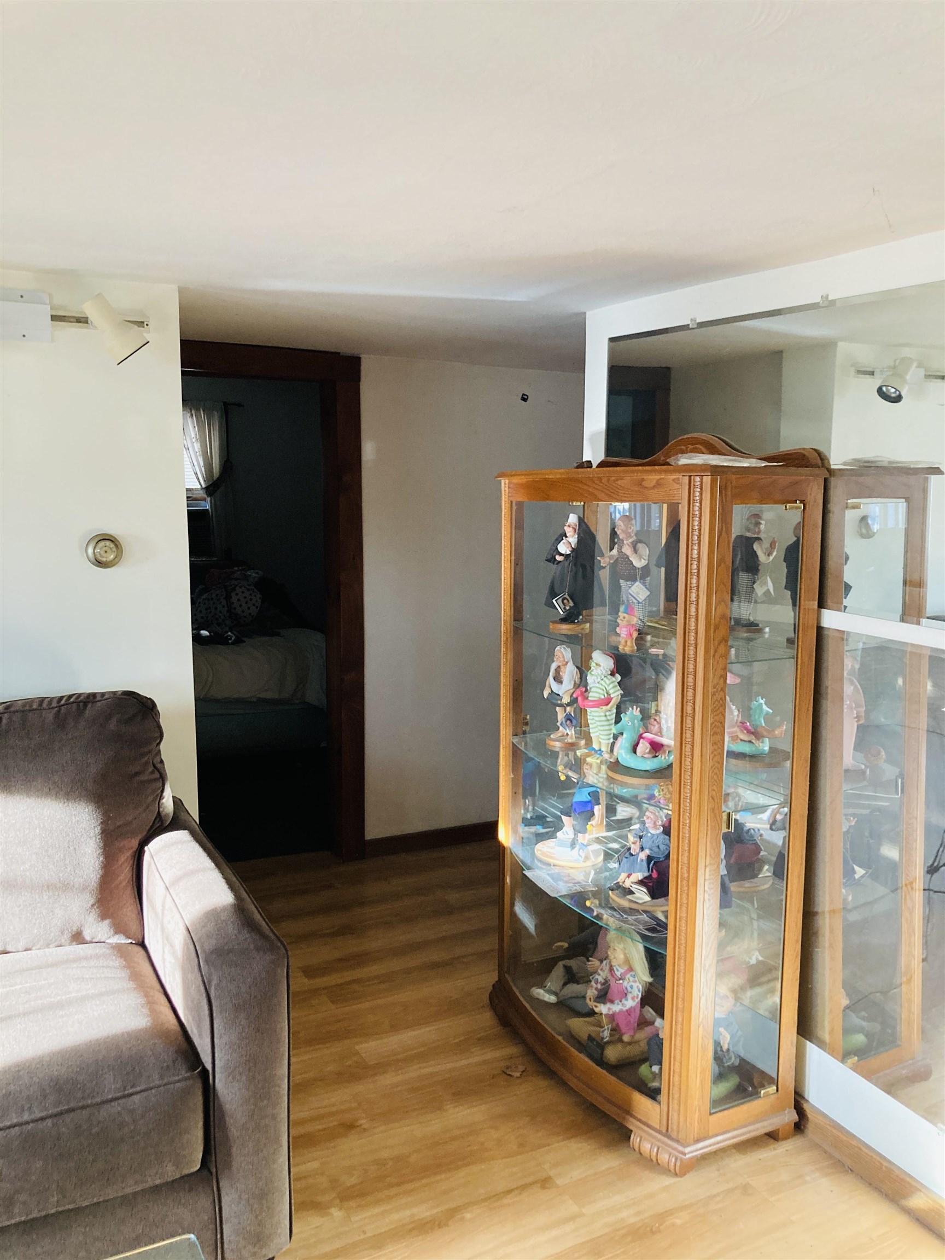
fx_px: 1019
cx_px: 472
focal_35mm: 28
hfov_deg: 49.7
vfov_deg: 63.4
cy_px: 630
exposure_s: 1/60
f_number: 1.8
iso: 250
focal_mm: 3.99
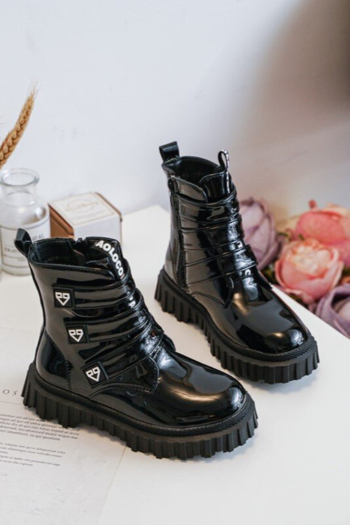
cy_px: 262
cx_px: 175
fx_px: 715
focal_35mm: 49
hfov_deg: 27.5
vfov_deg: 40.3
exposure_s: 1/100
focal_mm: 49
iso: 500
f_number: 4
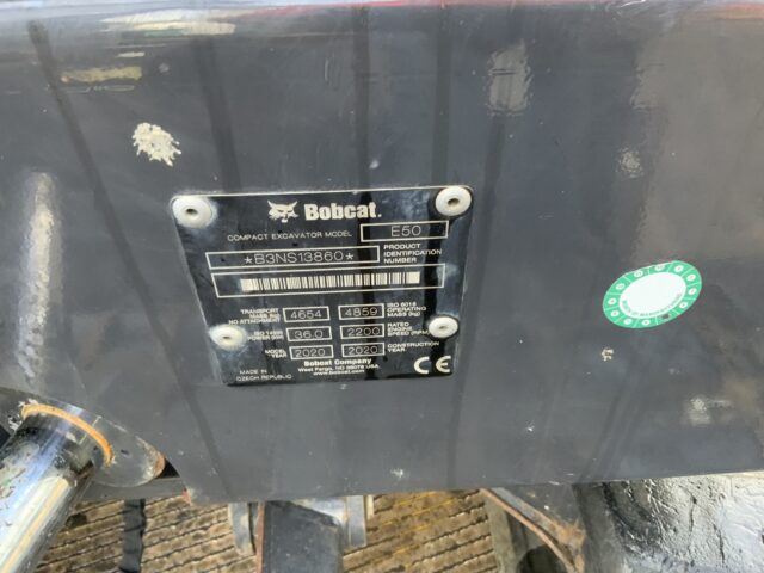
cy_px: 286
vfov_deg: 48.2
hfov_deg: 61.7
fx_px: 640
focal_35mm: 29
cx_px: 382
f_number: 1.8
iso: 250
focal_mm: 3
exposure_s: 1/60
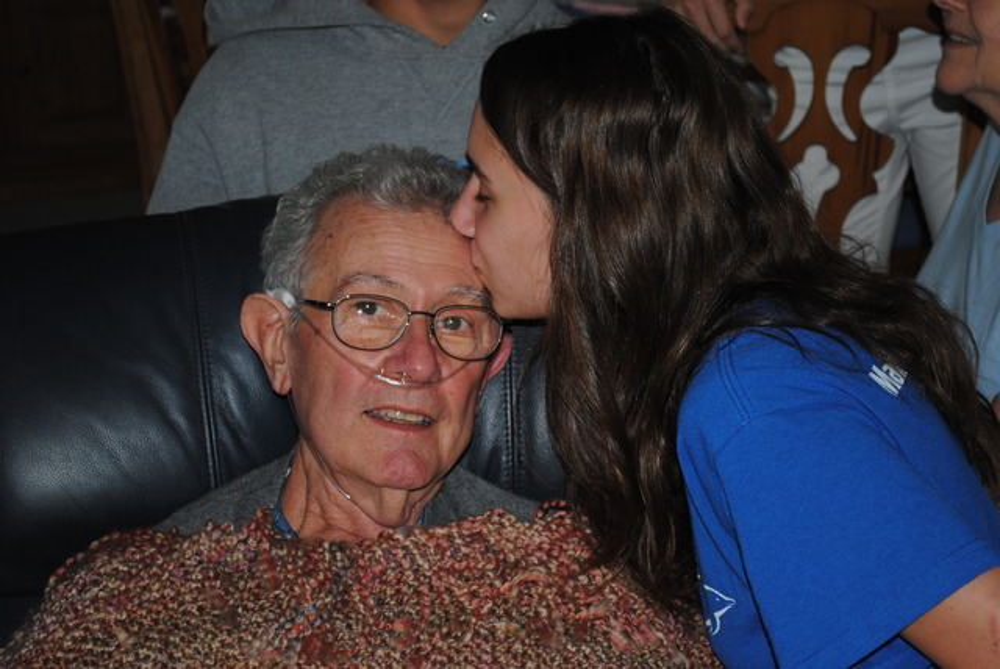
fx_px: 2169
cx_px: 500
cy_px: 334
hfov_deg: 26.0
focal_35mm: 78
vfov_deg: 17.5
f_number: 5.6
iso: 200
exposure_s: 1/60
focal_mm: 52
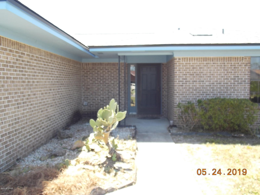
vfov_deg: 46.8
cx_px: 130
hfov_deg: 60.0
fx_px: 225
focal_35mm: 30
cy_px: 98
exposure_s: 1/125
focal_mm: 5.3
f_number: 3.3
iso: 80
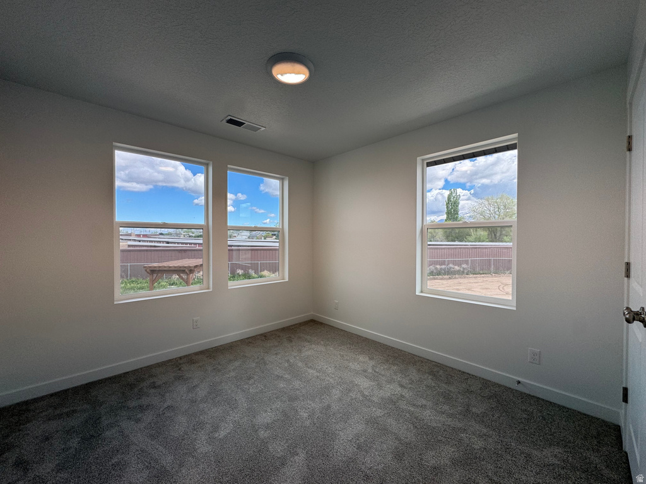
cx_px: 323
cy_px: 242
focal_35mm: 14
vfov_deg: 85.7
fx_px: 261
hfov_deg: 102.1
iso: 40
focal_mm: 2.22
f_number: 2.2
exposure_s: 1/364
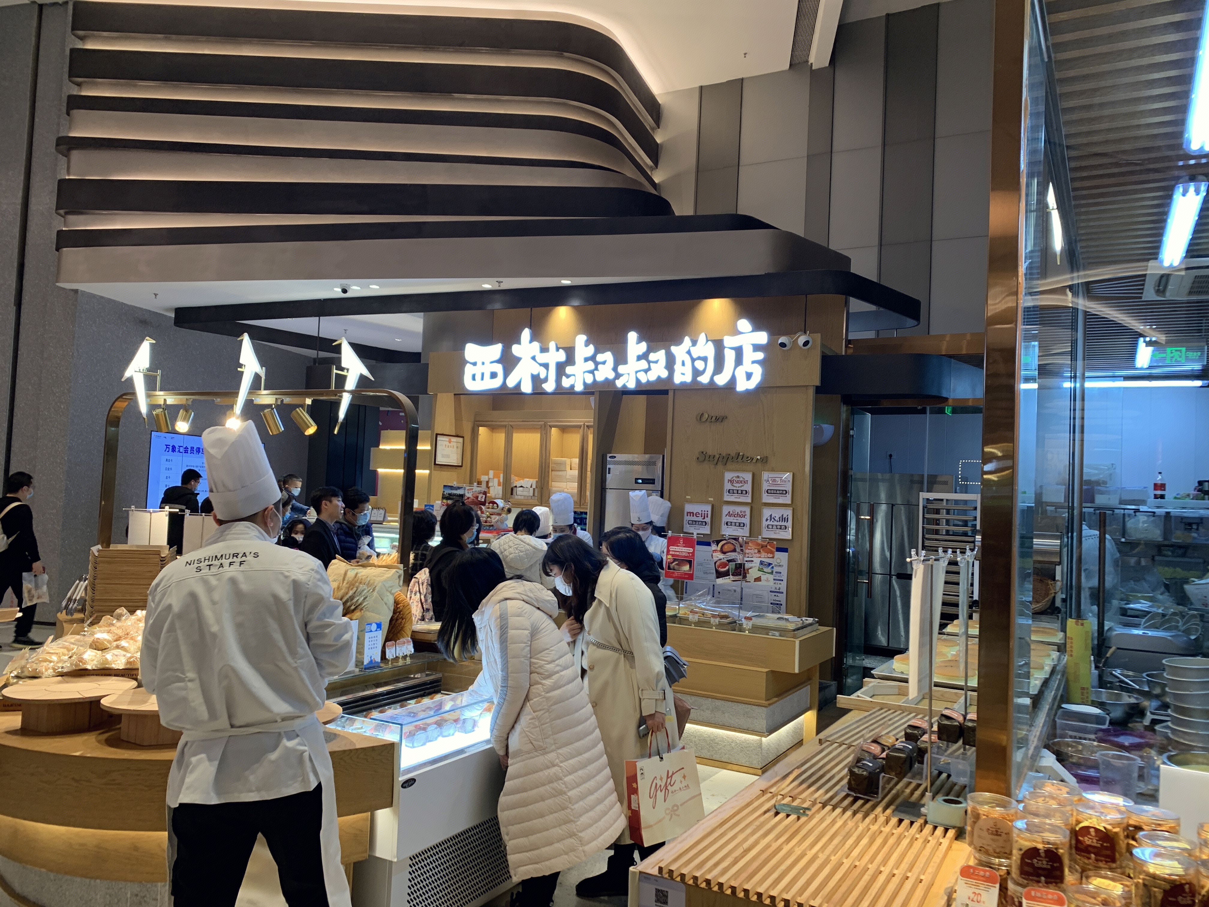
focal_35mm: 26
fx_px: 908
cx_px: 604
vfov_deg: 53.1
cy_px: 454
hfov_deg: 67.3
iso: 50
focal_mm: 4.25
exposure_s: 1/50
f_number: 1.8
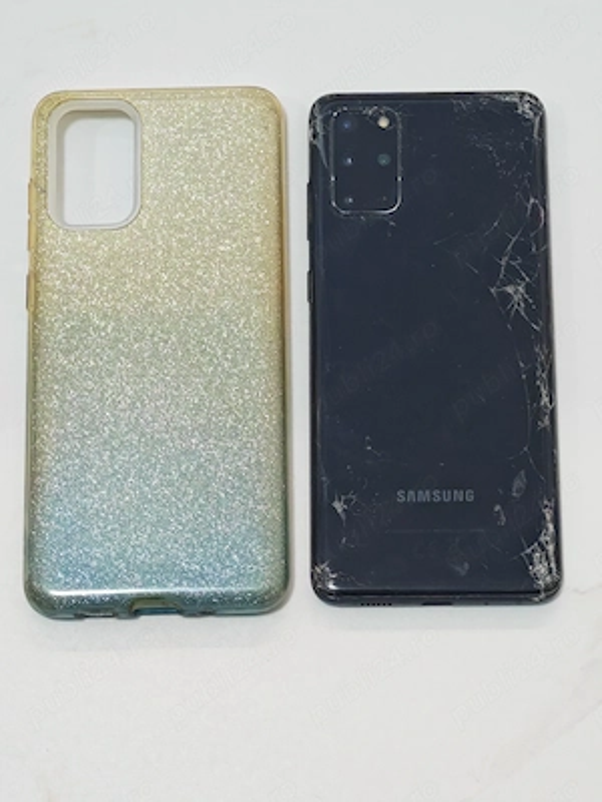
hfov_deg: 15.4
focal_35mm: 96
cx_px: 301
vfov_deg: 20.4
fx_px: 2226
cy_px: 401
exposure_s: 1/33
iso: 1250
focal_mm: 6.38
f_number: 2.4
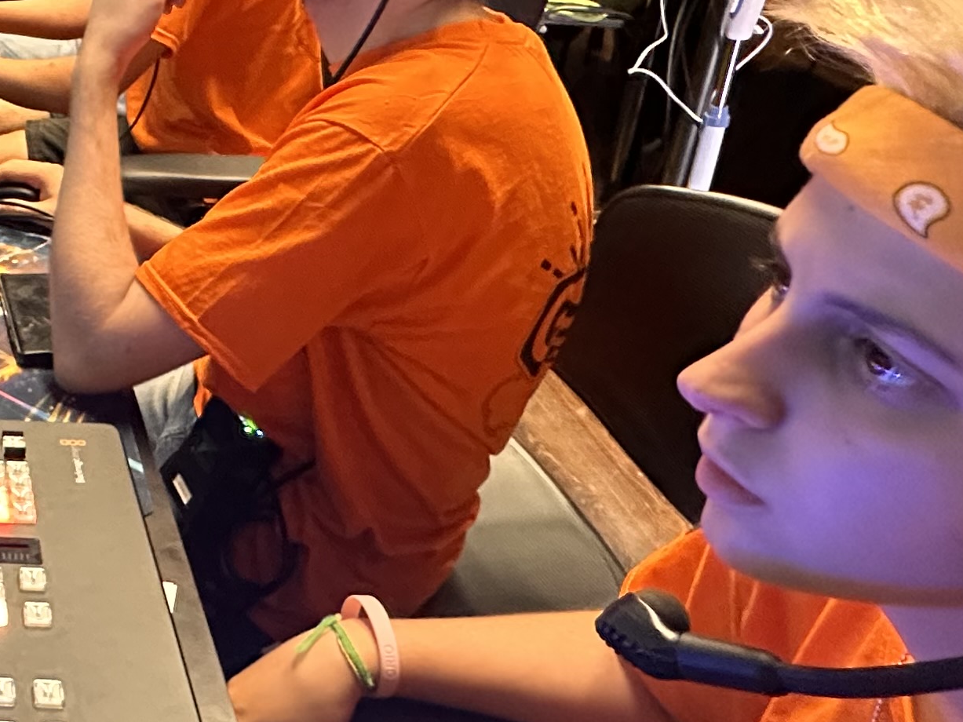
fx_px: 1280
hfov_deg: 34.0
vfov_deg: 31.4
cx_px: -169
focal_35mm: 46
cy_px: 283
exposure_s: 1/55
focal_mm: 2.22
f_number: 2.2
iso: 800
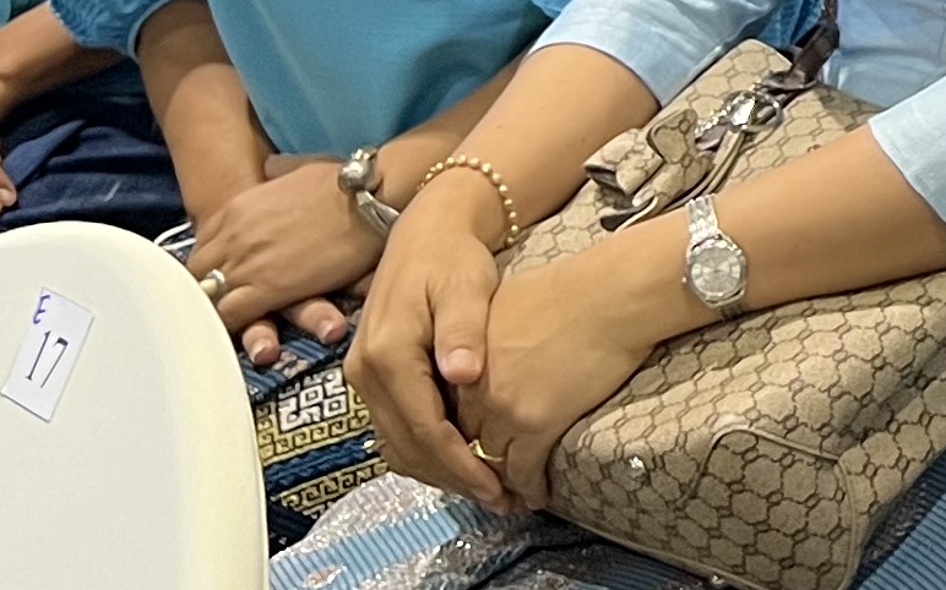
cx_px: 1801
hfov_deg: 12.9
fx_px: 3711
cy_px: -542
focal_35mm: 144
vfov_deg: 8.7
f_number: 1.5
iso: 160
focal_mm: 5.7
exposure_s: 1/50
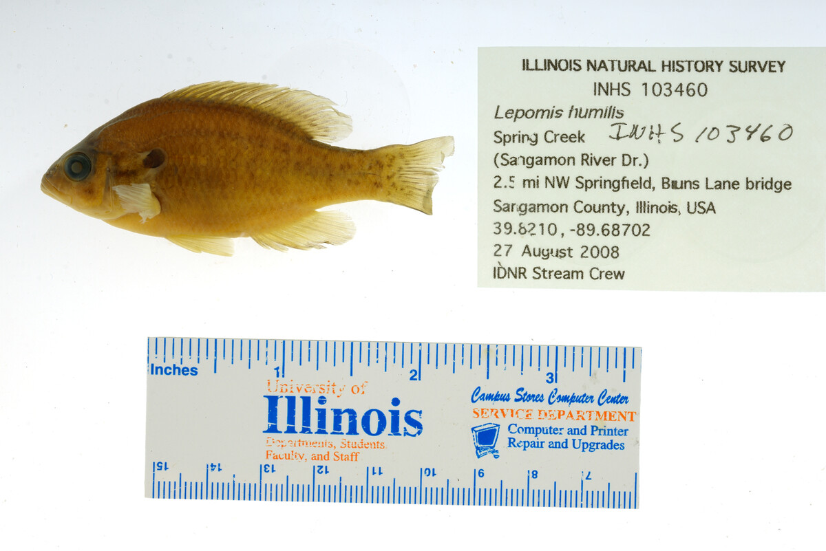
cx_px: 413
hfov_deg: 33.4
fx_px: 1377
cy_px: 276
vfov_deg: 22.6
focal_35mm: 60
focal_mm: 60
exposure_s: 1/160
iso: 100
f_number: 10
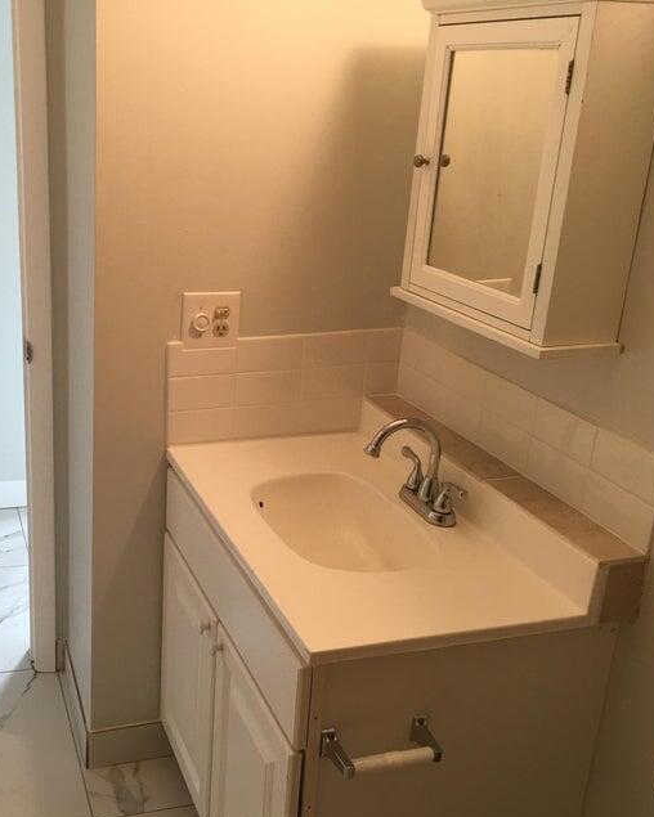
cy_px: 410
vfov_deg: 47.9
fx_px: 919
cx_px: 150
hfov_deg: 38.0
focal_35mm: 38
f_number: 2.2
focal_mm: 4.15
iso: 32
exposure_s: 1/15
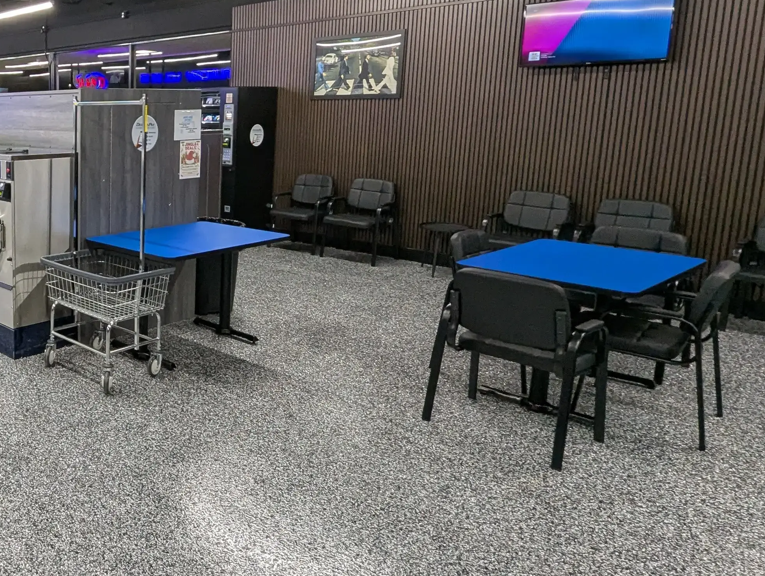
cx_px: -12
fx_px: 598
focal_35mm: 27
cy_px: 214
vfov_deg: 50.9
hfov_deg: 51.3
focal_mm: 1.95
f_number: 2.2
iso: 240
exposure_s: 1/120
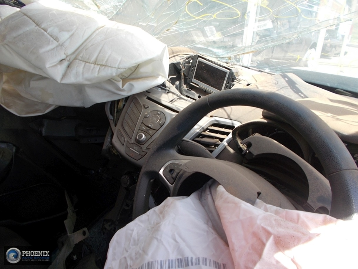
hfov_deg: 67.3
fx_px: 269
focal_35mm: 26
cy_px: 134
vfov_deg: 53.1
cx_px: 179
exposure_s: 1/125
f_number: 3.2
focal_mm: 4.6
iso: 80
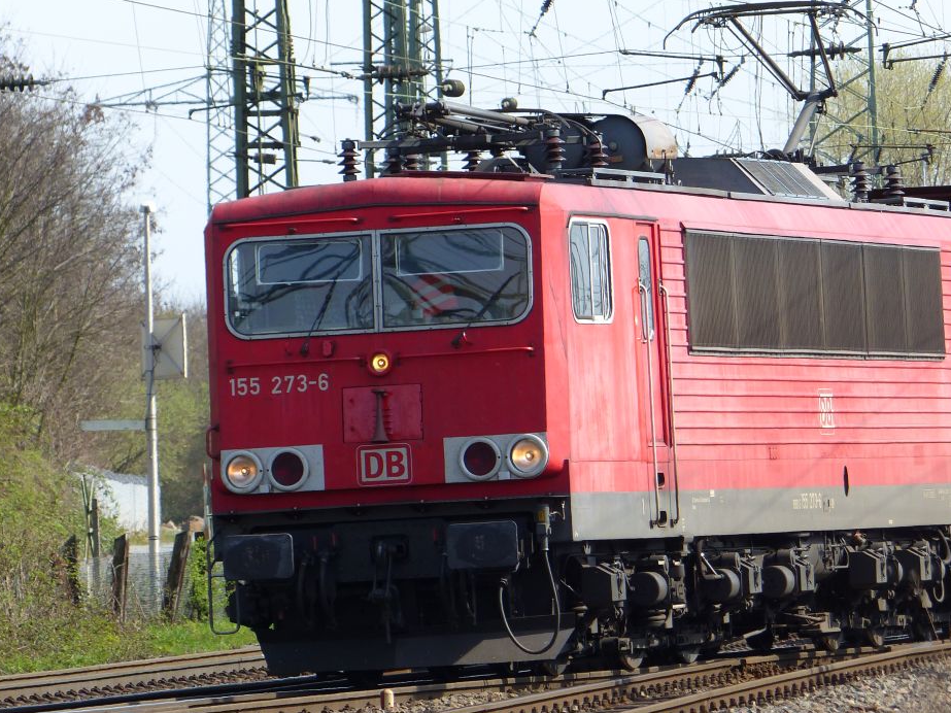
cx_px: 574
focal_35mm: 411
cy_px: 329
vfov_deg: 3.6
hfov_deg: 4.8
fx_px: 11290
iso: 100
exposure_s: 1/640
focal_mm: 56.9
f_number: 3.5
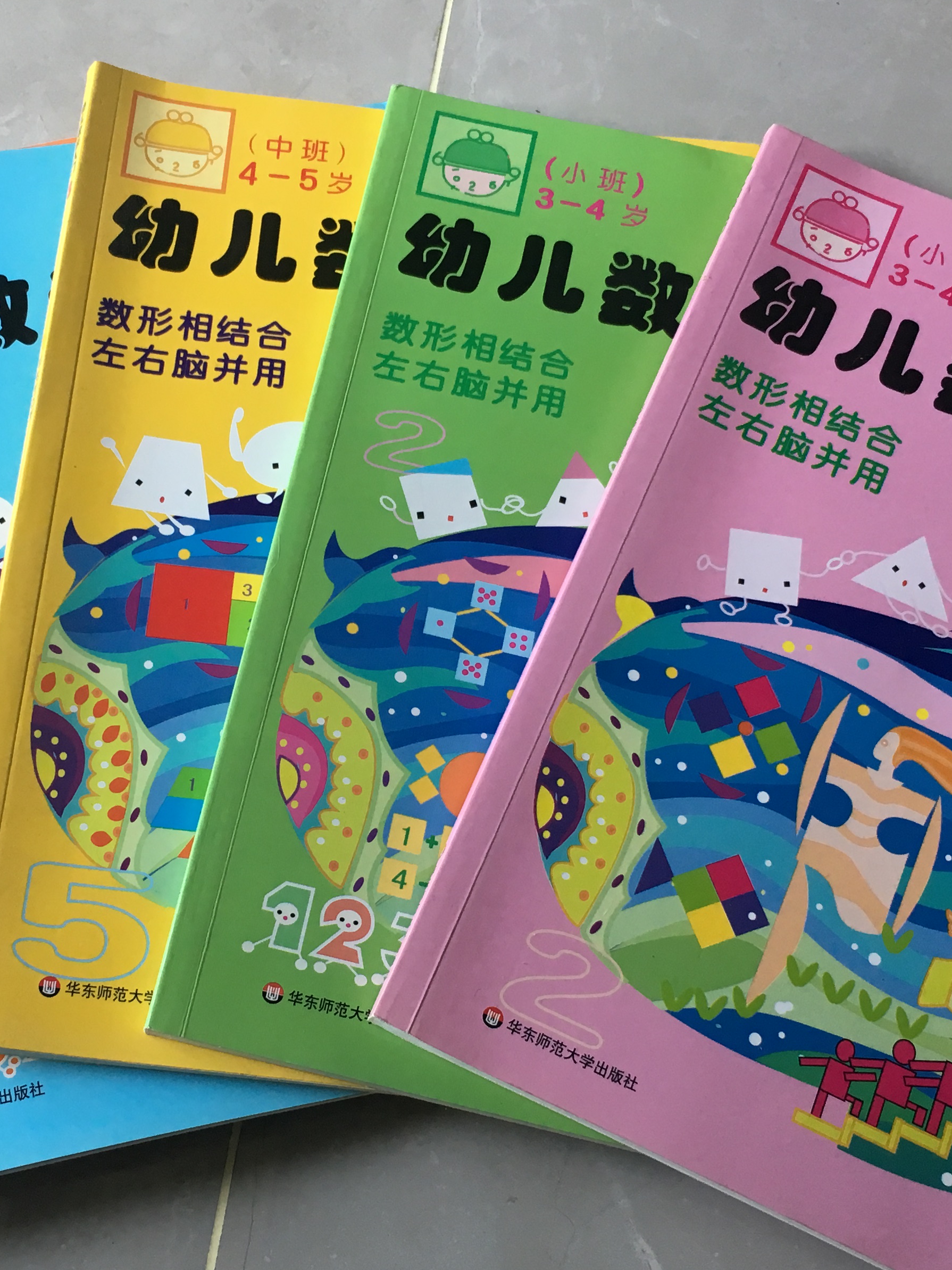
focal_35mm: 49
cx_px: 362
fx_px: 1796
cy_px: 664
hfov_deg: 29.6
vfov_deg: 38.9
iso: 40
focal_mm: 4.15
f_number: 2.2
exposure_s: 1/33
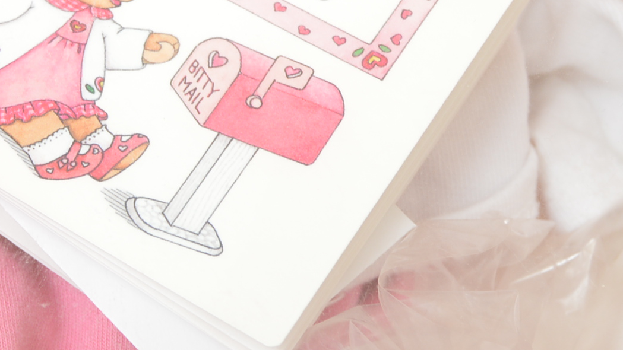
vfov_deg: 11.2
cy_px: 193
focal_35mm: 108
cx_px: 143
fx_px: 1784
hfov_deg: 19.6
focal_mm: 24
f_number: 3.8
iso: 200
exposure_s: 1/200
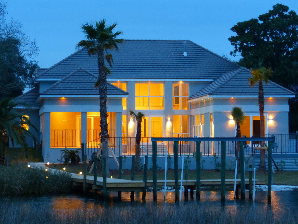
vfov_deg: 11.1
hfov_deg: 14.8
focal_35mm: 133
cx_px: 149
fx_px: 1145
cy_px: 112
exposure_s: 1/8
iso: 500
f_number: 2.8
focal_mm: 21.8
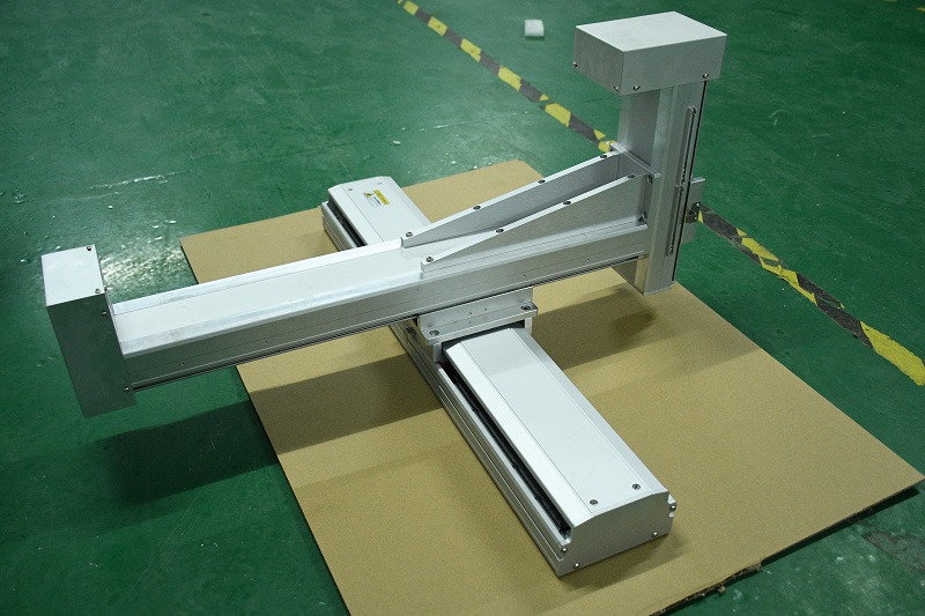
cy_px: 308
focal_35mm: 34
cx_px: 462
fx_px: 873
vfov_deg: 38.9
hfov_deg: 55.8
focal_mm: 23
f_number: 3.8
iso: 3200
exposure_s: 1/100
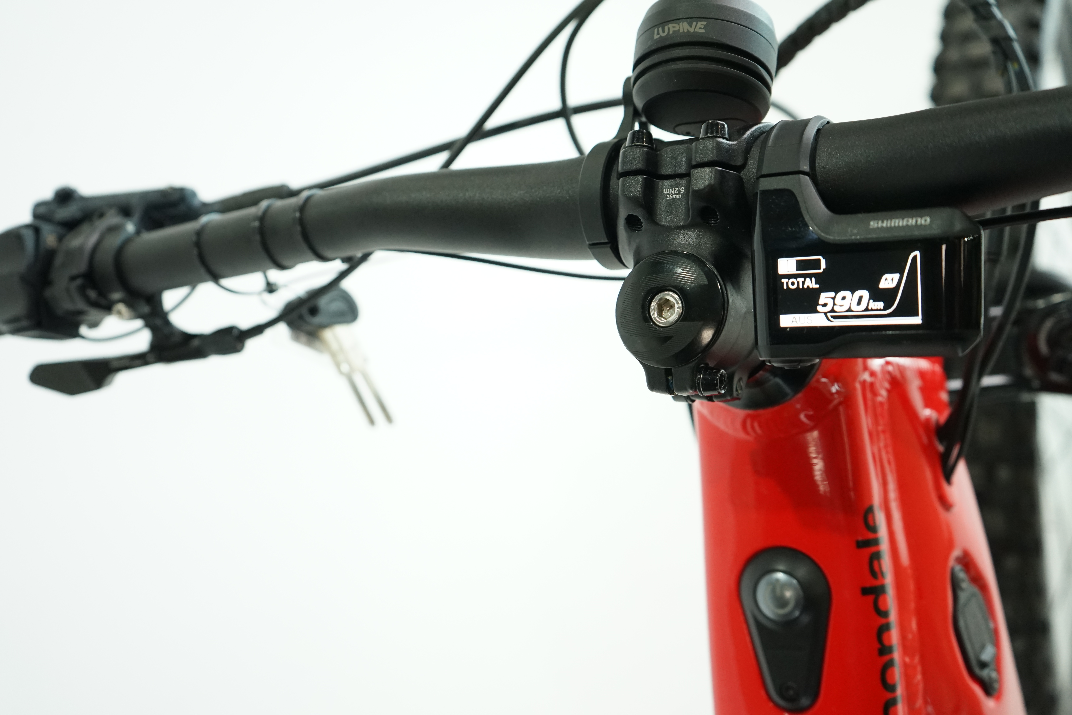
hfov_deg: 51.9
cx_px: 536
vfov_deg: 35.9
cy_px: 358
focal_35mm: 37
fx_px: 1102
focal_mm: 37
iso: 2000
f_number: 4.5
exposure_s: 1/200
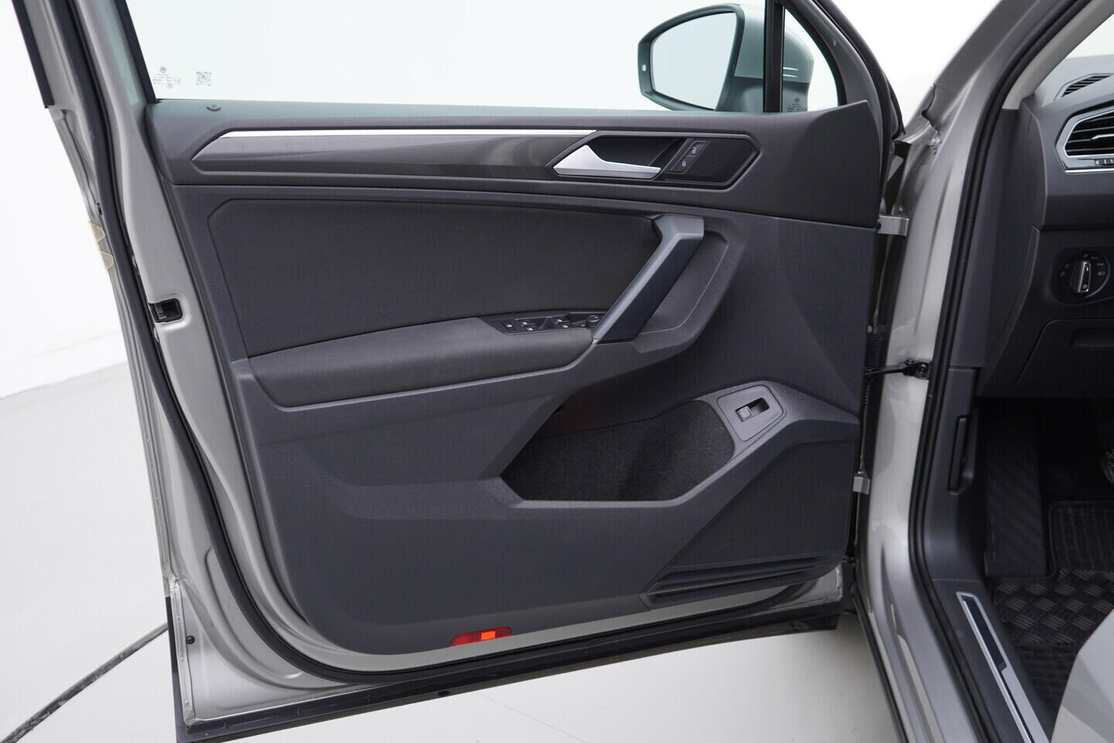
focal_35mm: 36
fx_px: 1114
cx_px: 557
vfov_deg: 36.9
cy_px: 372
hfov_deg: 53.1
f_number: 3.2
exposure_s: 1/50
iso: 125
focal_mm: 24
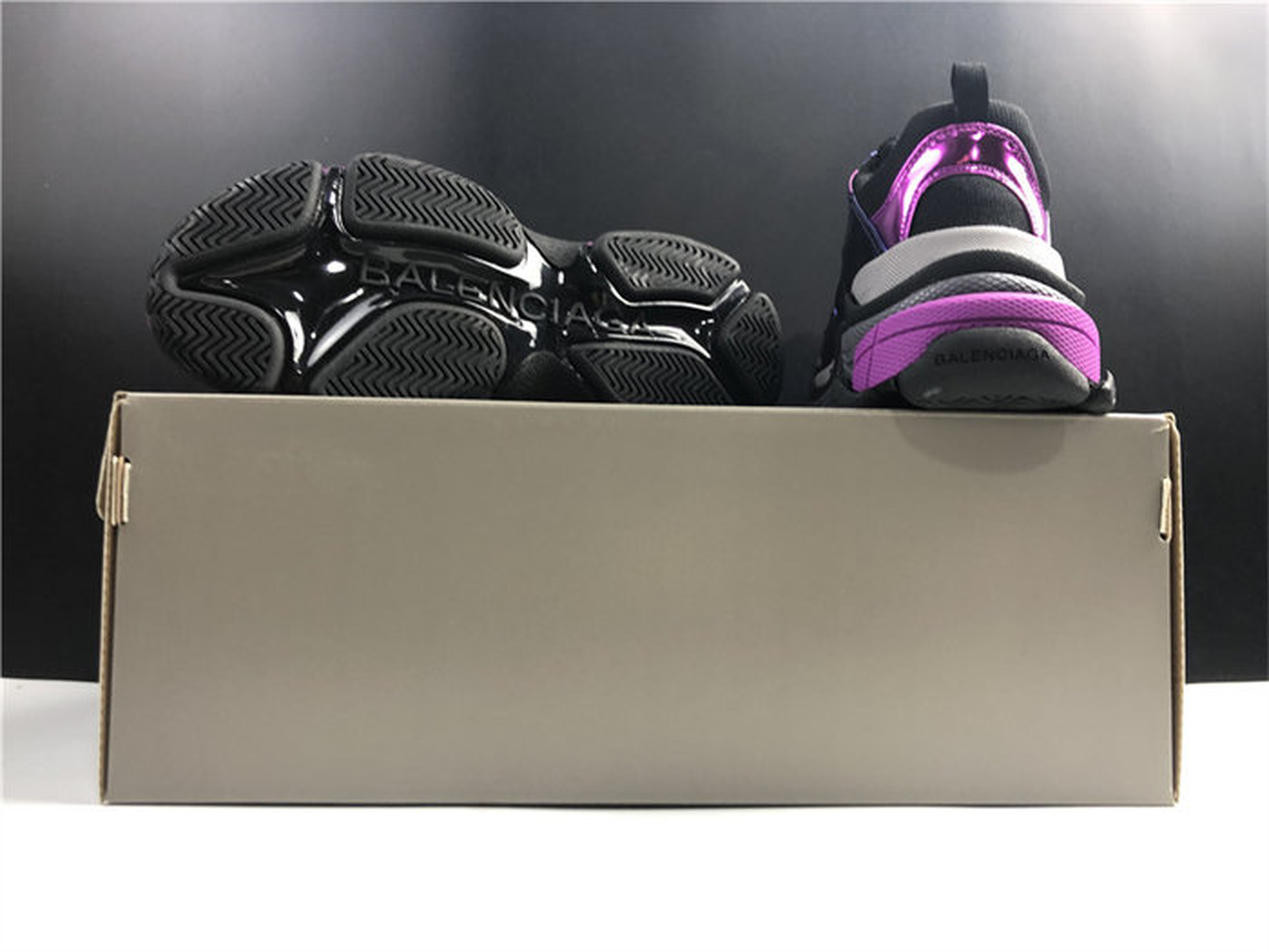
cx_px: 634
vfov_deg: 49.7
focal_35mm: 28
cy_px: 476
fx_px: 1026
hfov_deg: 63.4
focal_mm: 4
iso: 32
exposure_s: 1/20
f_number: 1.8
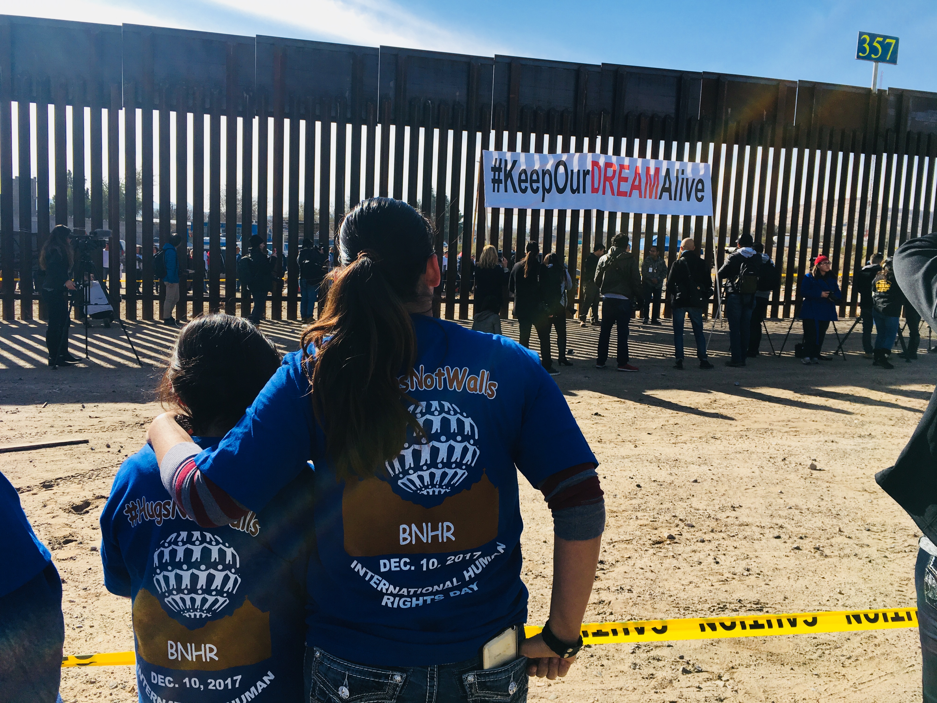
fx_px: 785
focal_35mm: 29
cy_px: 352
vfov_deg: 48.2
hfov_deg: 61.7
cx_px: 468
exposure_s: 1/1451
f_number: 2.2
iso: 25
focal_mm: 4.15
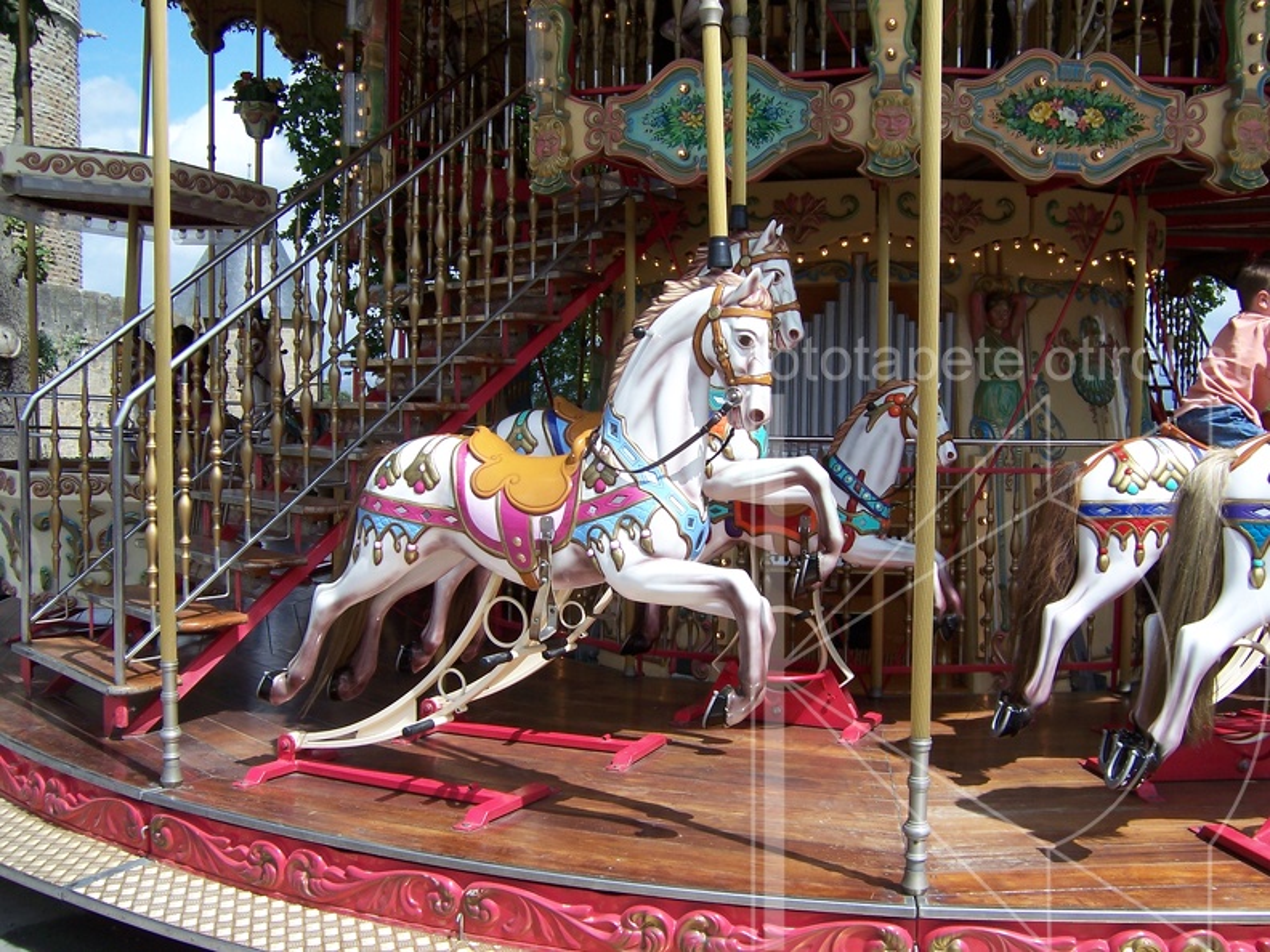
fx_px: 1211
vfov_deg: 42.9
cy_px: 476
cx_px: 635
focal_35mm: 33
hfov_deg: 55.4
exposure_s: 1/750
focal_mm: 5.5
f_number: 3.4
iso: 80
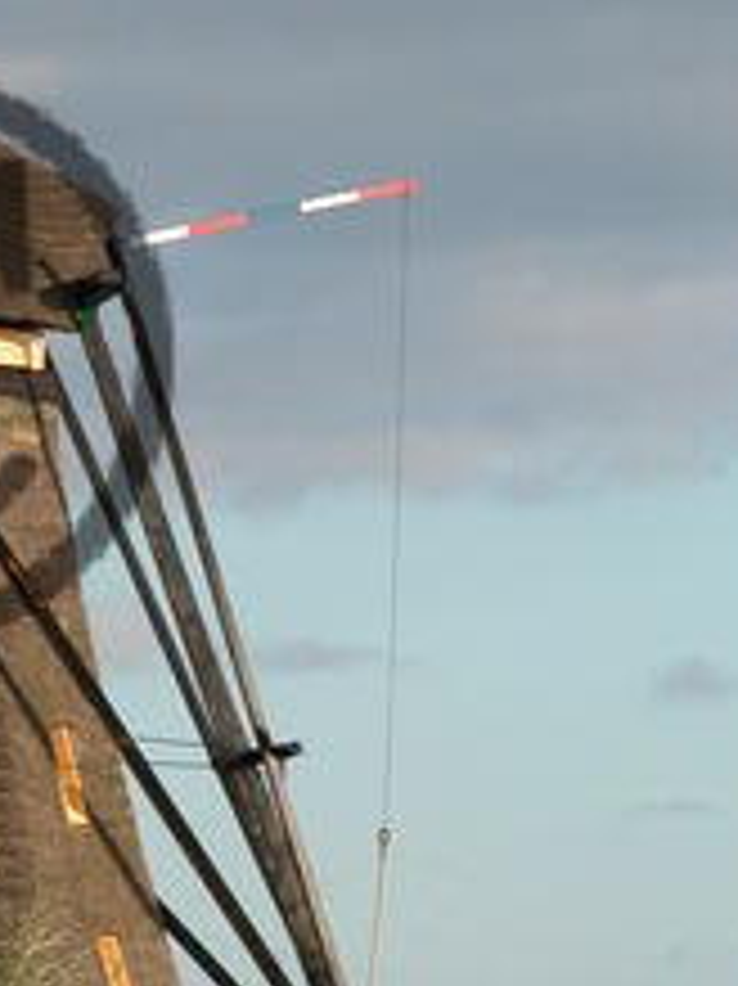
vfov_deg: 4.2
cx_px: -130
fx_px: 13487
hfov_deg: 3.1
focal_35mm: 474
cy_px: 360
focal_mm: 44.7
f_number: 5
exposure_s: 1/345
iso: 100
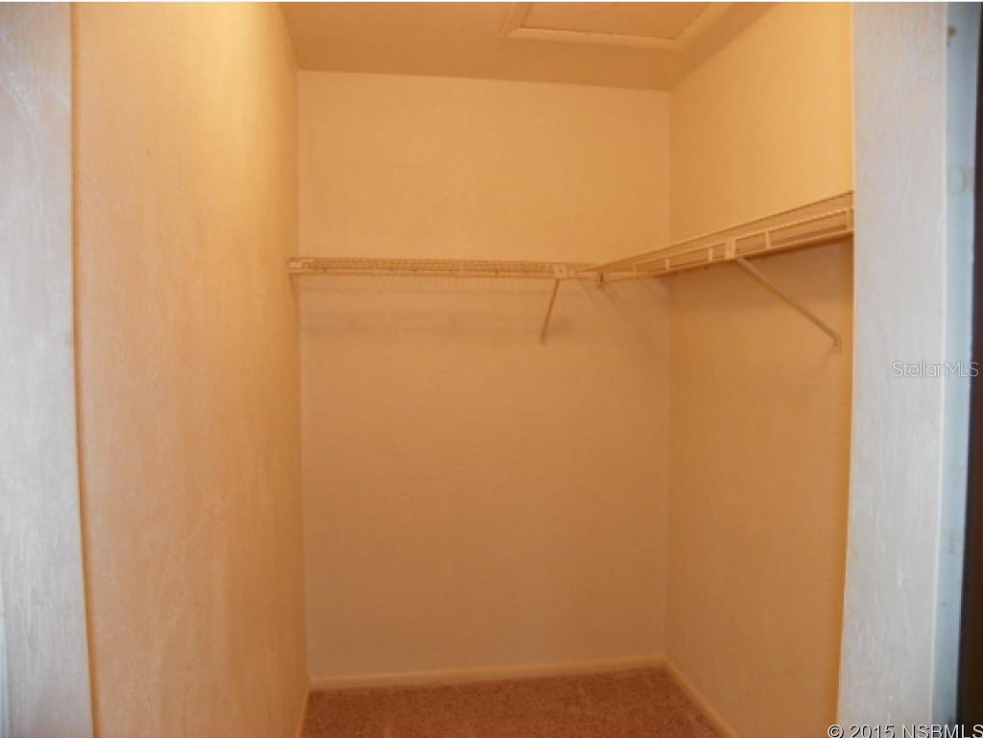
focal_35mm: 26
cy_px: 369
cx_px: 492
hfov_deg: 67.3
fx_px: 739
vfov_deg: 53.1
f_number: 2.8
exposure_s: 1/30
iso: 200
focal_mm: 4.6
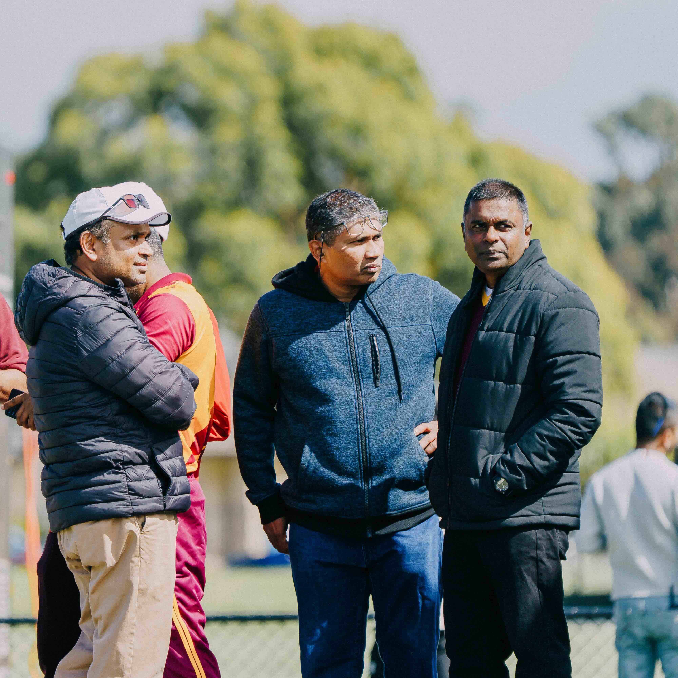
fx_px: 11523
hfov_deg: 3.4
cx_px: 188
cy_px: 340
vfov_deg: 3.4
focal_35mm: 520
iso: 320
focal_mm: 407
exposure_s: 1/800
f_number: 6.3
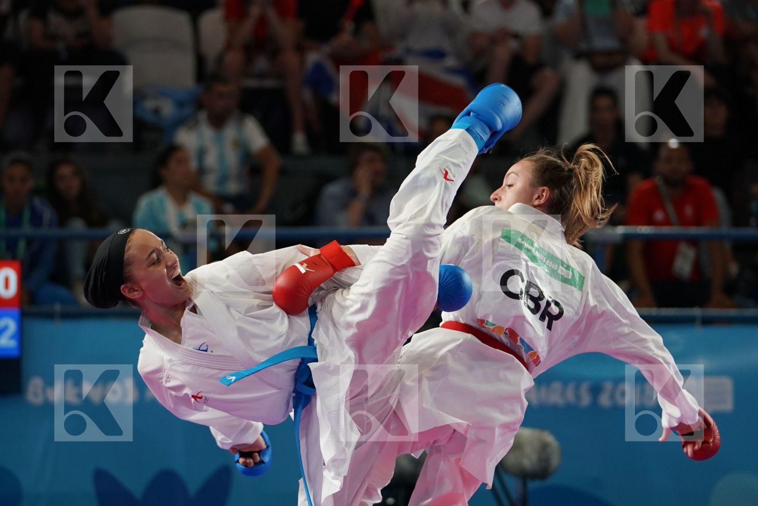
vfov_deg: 6.4
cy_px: 253
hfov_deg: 9.7
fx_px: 4484
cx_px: 379
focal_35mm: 213
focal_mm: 142
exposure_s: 1/1000
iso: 1250
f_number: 2.8
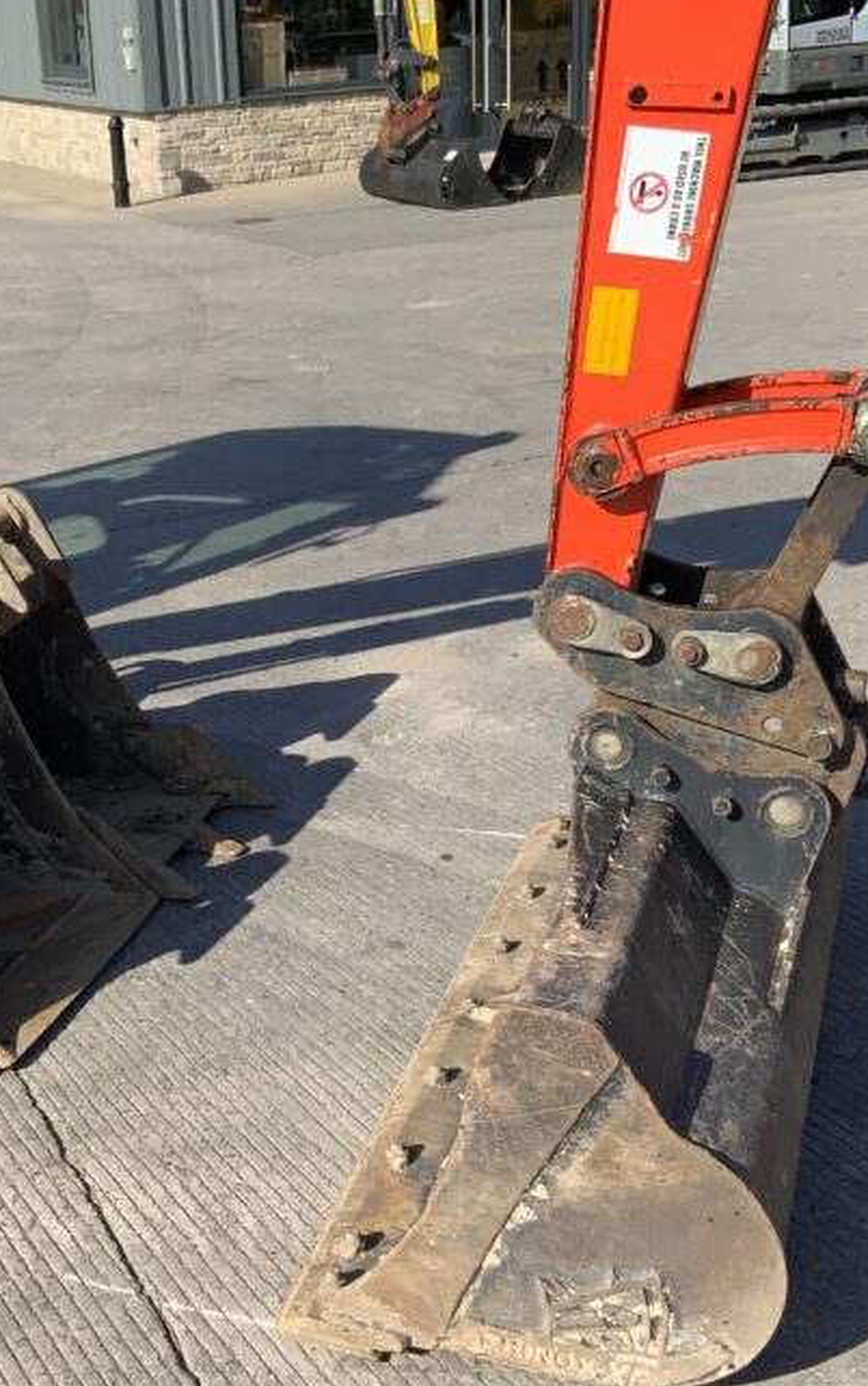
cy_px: 773
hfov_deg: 26.0
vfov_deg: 41.0
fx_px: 1852
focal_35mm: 49
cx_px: 196
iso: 16
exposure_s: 1/1534
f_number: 1.8
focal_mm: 3
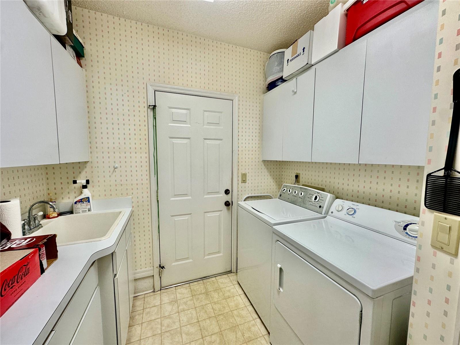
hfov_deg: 102.1
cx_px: 230
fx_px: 186
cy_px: 172
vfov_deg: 85.7
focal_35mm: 14
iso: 100
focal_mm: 2.22
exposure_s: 1/120
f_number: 2.2
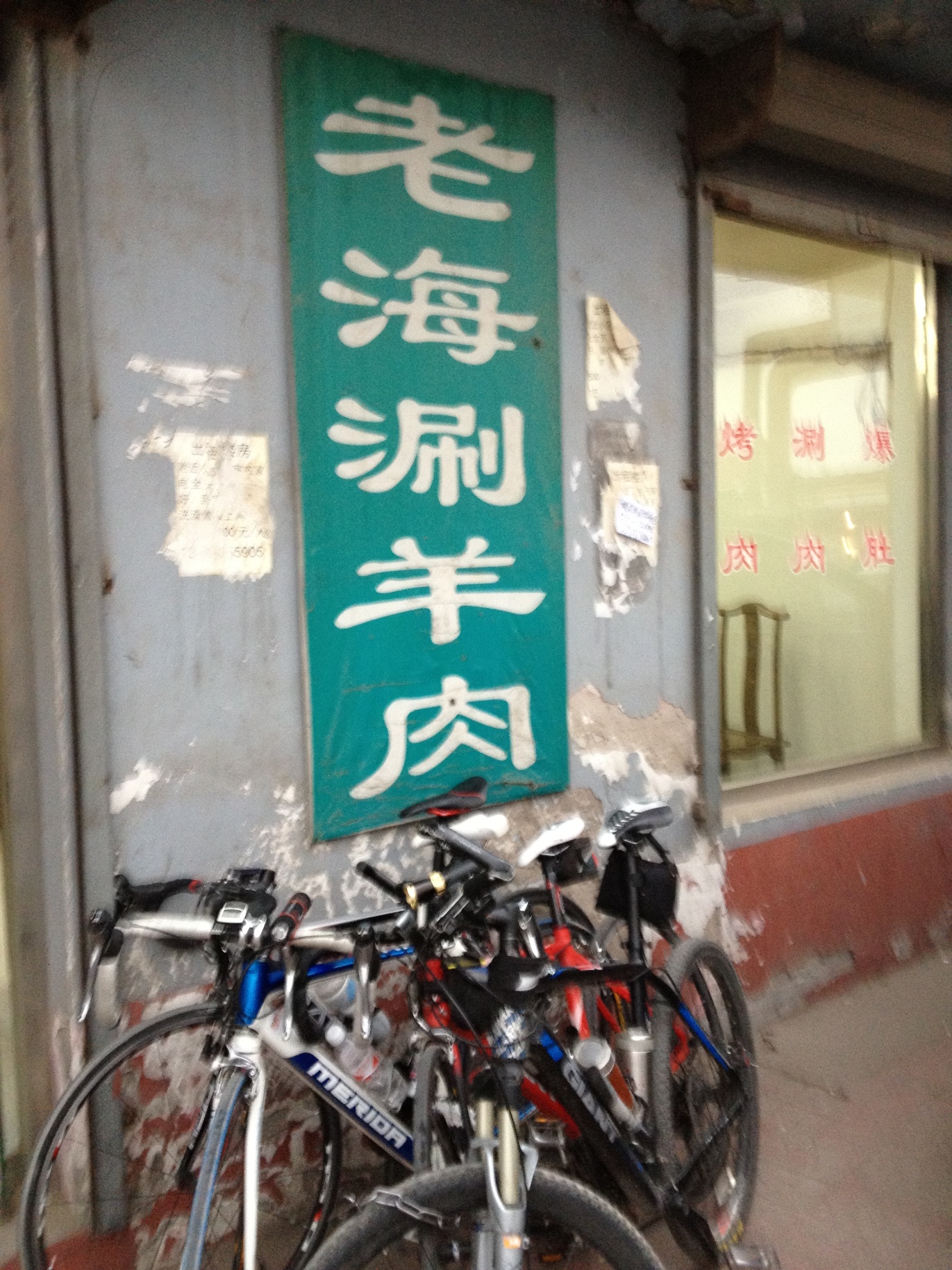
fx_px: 1283
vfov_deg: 52.6
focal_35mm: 35
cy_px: 635
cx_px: 476
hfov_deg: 40.7
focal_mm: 4.28
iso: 200
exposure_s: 1/20
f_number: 2.4
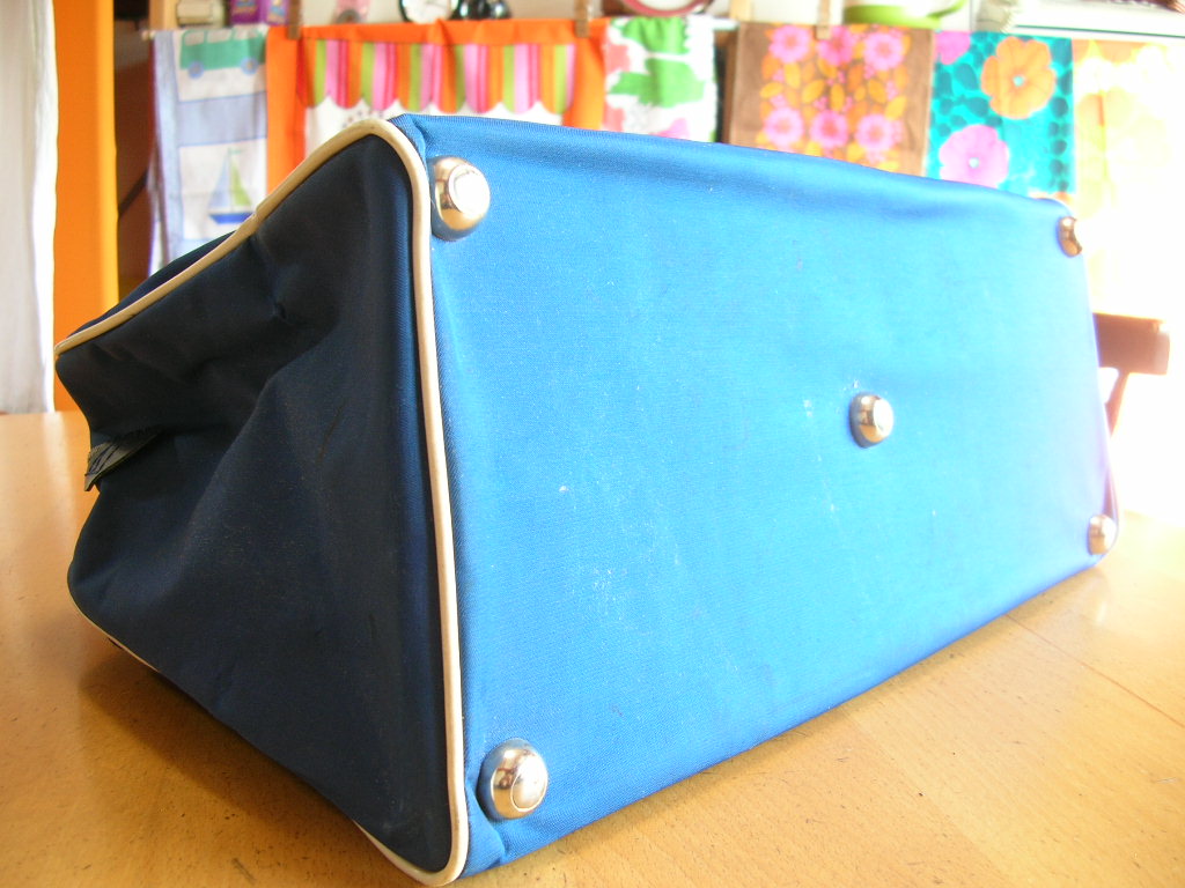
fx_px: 1198
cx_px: 592
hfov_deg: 52.6
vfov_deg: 40.7
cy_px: 444
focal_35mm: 35
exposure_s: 1/7
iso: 50
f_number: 2.8
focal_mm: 5.8
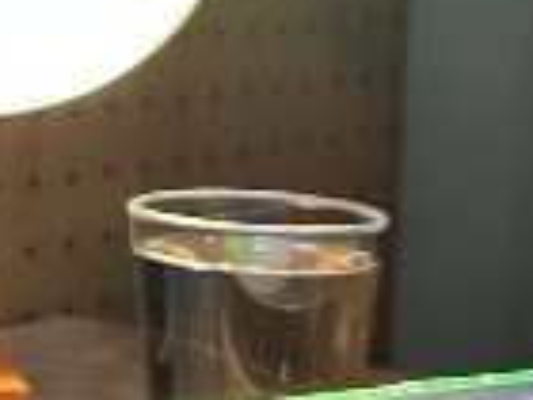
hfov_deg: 11.7
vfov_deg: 10.7
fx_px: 2109
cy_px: 19
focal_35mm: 137
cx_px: -750
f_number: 1.78
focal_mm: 6.86
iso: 640
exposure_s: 1/40
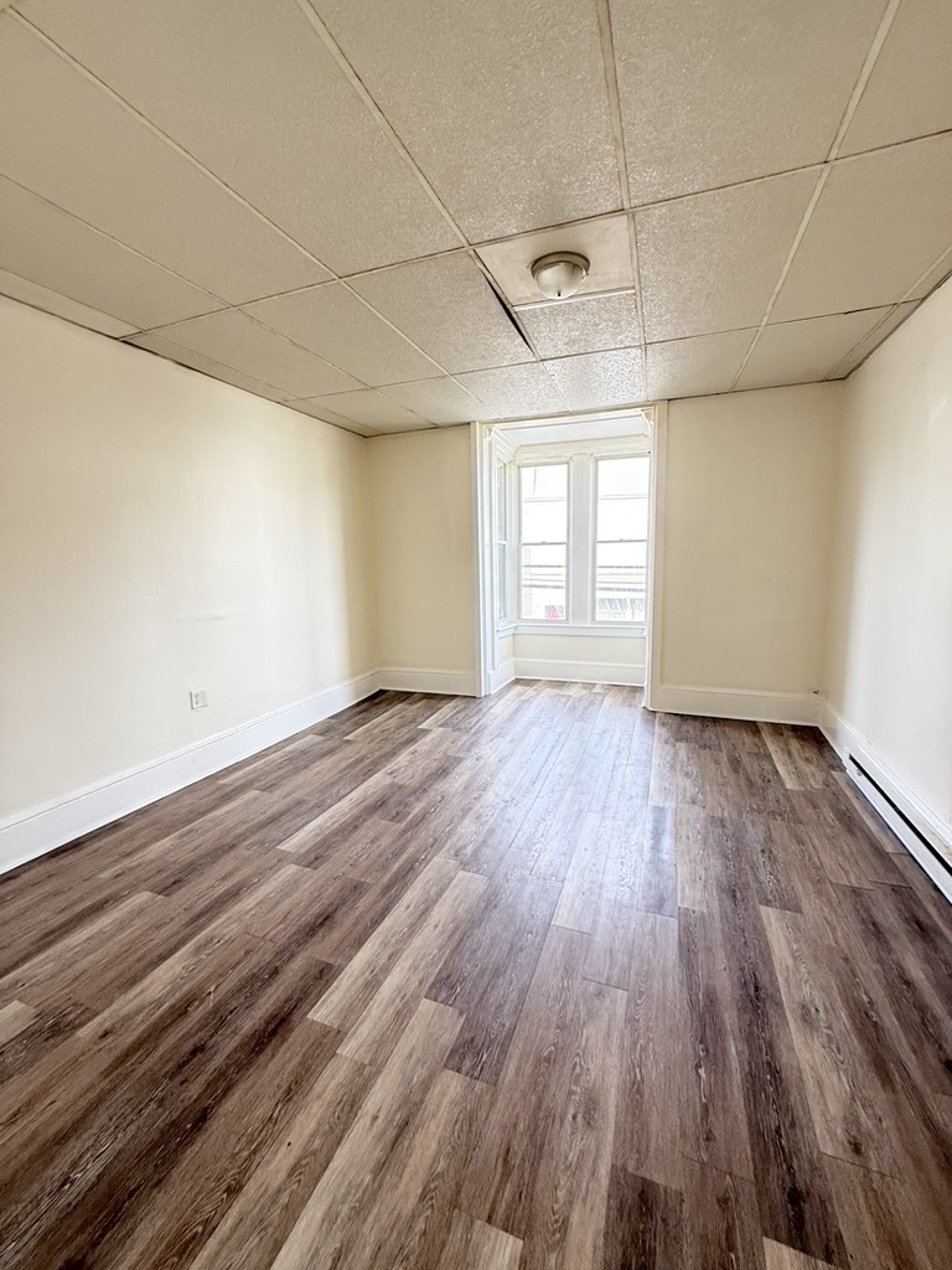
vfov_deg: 102.1
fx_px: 513
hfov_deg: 85.7
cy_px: 635
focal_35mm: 14
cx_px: 476
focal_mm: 2.22
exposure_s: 1/98
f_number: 2.2
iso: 320
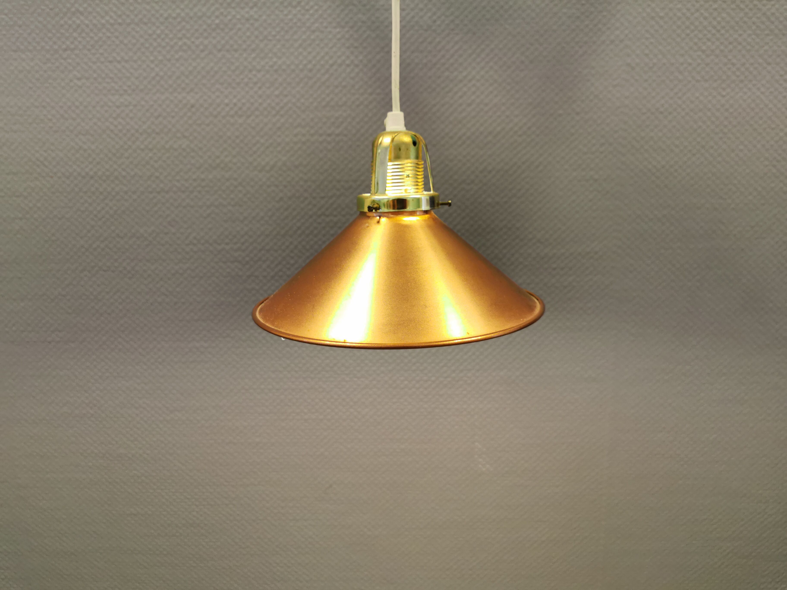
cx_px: 394
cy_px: 295
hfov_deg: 65.3
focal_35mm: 27
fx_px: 614
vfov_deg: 51.4
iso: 125
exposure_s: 1/60
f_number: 1.6
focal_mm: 5.56
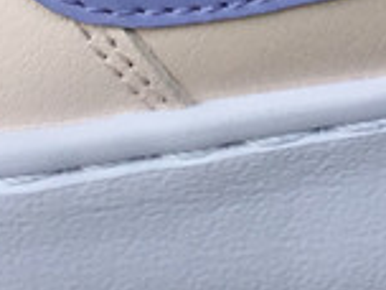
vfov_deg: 7.8
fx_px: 2052
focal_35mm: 184
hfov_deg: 10.6
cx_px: 414
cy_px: -268
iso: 25
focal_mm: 3.3
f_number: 2.4
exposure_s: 1/206
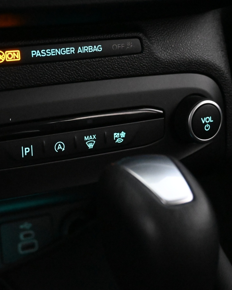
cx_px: 56
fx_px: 578
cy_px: 144
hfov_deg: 22.5
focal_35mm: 67
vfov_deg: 28.2
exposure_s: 1/50
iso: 12800
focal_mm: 31.5
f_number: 5
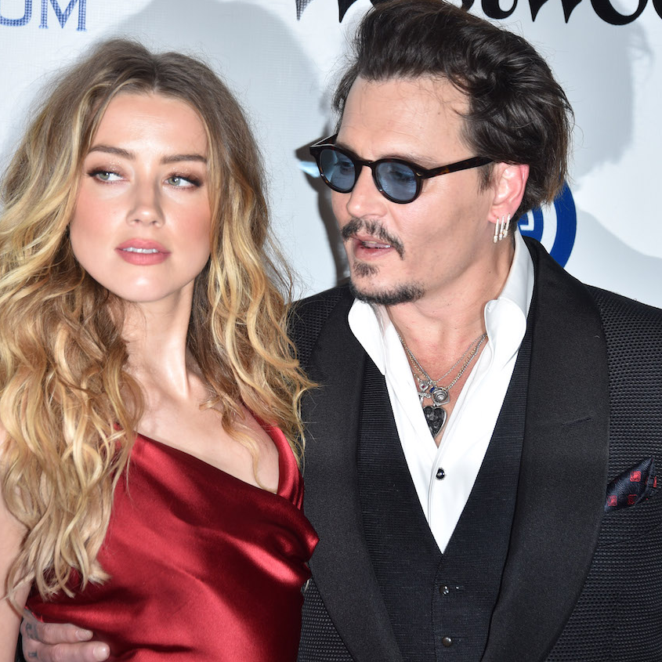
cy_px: 331
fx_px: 3397
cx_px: 343
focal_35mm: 157
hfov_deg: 11.1
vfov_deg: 11.1
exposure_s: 1/200
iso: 640
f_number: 6.3
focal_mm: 122
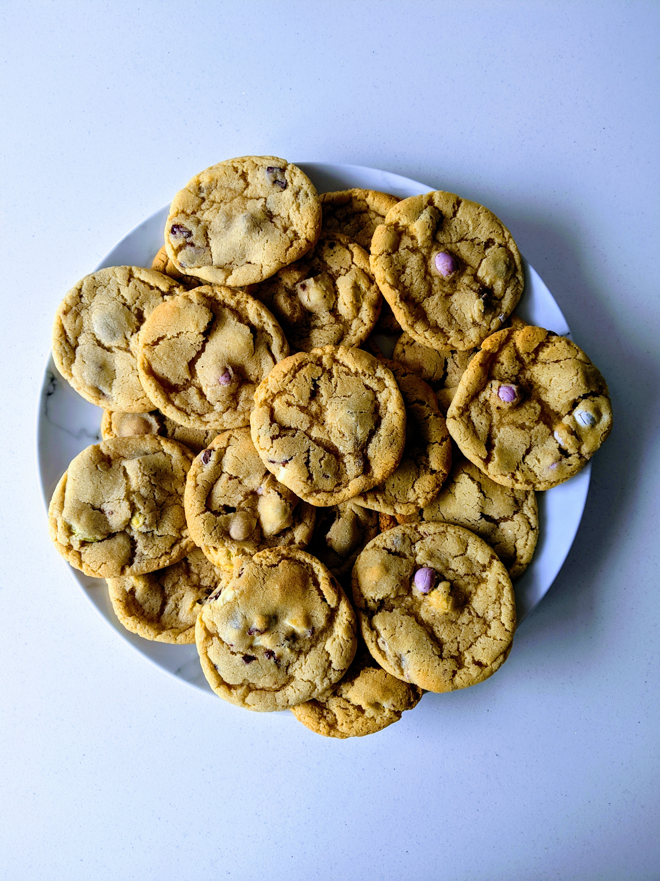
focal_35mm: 27
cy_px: 440
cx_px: 330
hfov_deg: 51.4
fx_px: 686
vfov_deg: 65.3
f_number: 1.8
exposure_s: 1/99.9
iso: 85
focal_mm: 4.44
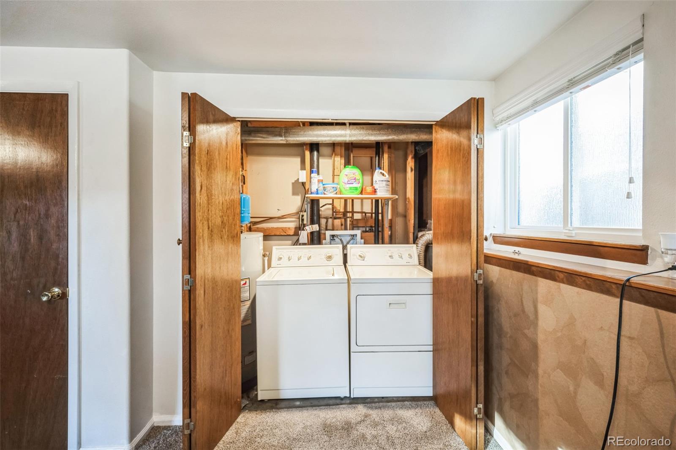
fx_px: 263
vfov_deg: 81.2
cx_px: 338
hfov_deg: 104.3
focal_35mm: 14
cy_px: 225
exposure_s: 1/5
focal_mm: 14
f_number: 8
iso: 400
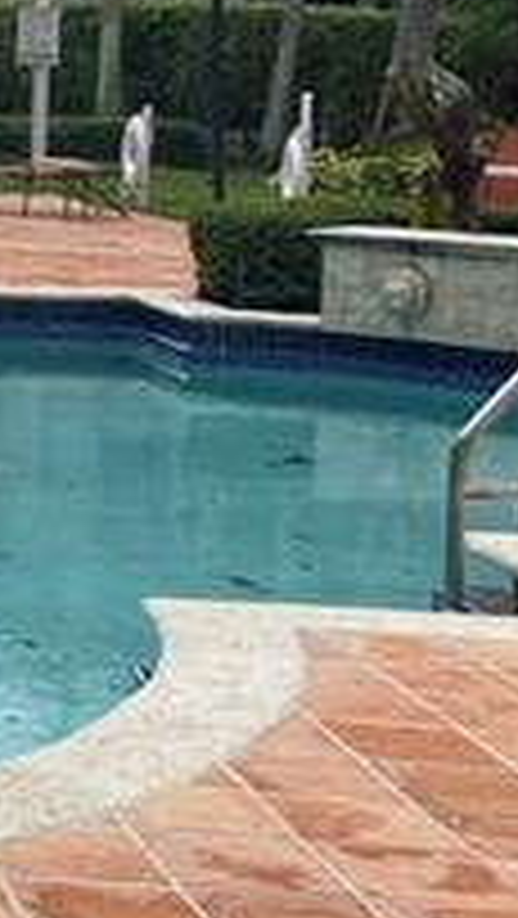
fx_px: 2706
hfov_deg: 9.2
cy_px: 162
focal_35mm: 111
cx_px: -905
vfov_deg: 19.1
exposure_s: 1/2967
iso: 32
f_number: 1.8
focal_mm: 4.25
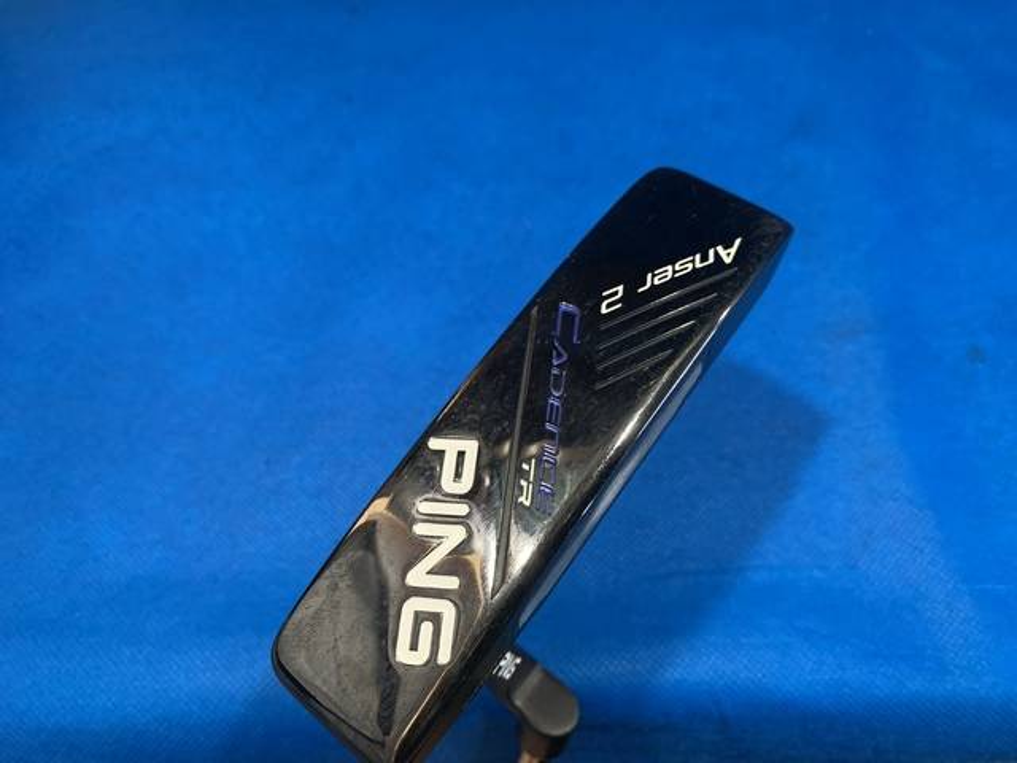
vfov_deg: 53.1
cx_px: 508
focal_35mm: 26
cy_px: 382
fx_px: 764
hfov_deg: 67.3
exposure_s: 1/60
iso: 160
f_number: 1.8
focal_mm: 4.25
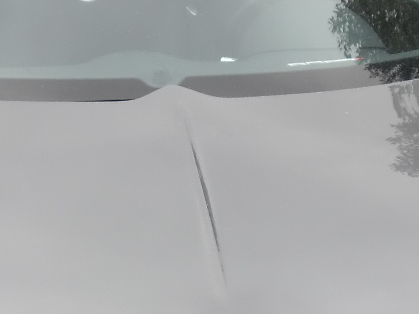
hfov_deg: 11.3
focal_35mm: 174
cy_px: 211
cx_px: 119
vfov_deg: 8.5
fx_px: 2107
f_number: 3.4
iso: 64
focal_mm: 7.91
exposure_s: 1/400
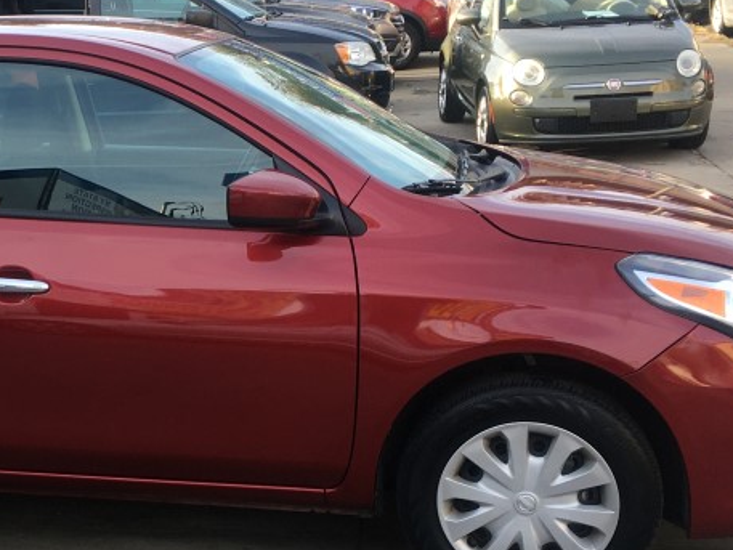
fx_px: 1377
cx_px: 63
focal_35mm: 65
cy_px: 361
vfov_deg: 22.5
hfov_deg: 28.6
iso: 25
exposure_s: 1/181
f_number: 2.2
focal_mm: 4.15
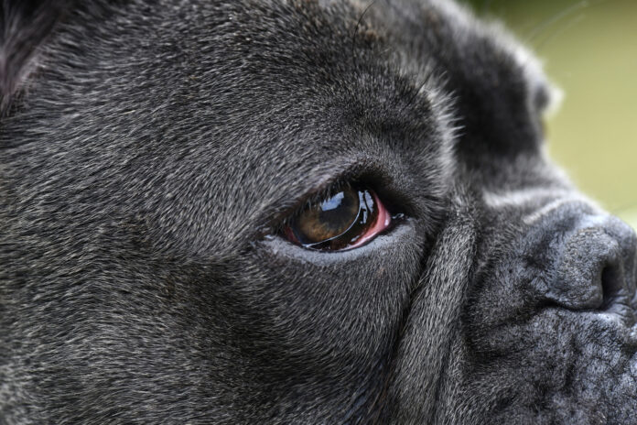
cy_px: 212
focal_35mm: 105
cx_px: 318
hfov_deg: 19.5
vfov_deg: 13.0
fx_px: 1858
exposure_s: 1/250
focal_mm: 105
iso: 640
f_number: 8
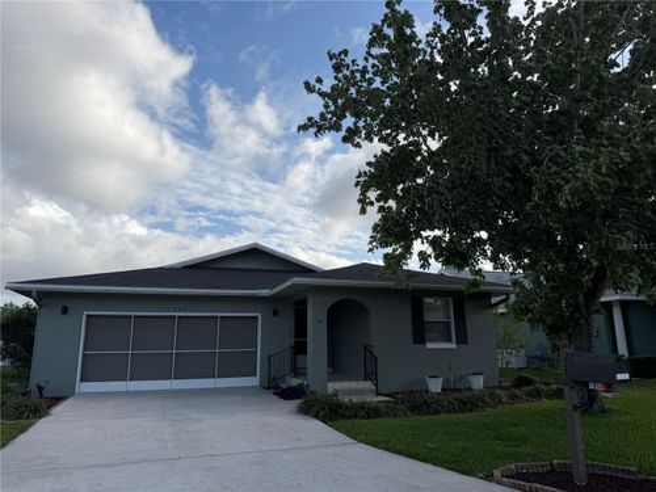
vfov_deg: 56.8
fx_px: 455
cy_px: 246
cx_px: 328
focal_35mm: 24
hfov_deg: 71.6
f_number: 1.78
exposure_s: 1/6173
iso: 80
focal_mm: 6.76
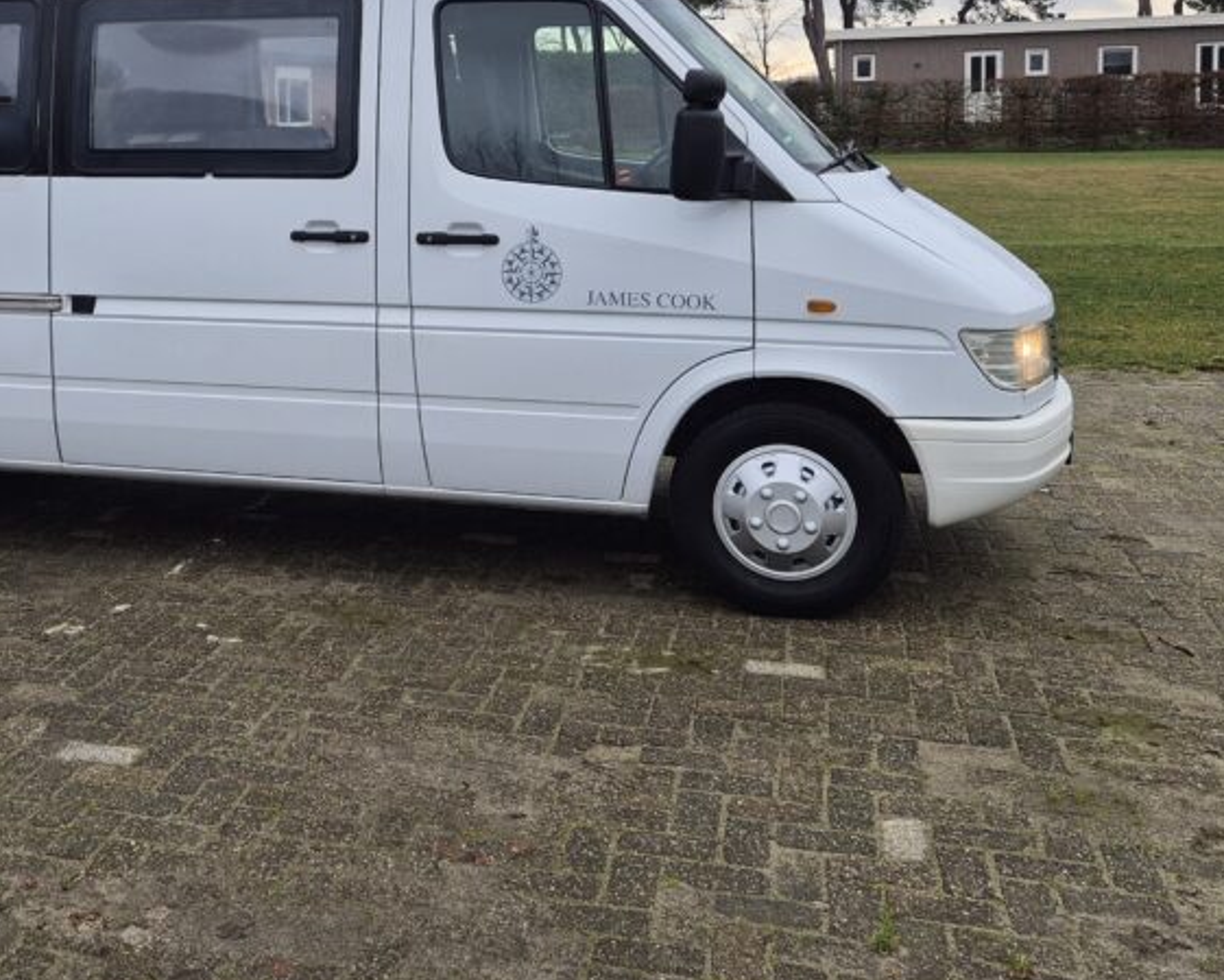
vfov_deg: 35.4
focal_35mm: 41
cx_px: 343
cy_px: 201
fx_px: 1486
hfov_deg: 43.7
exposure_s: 1/180
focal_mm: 5.4
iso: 80
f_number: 1.8
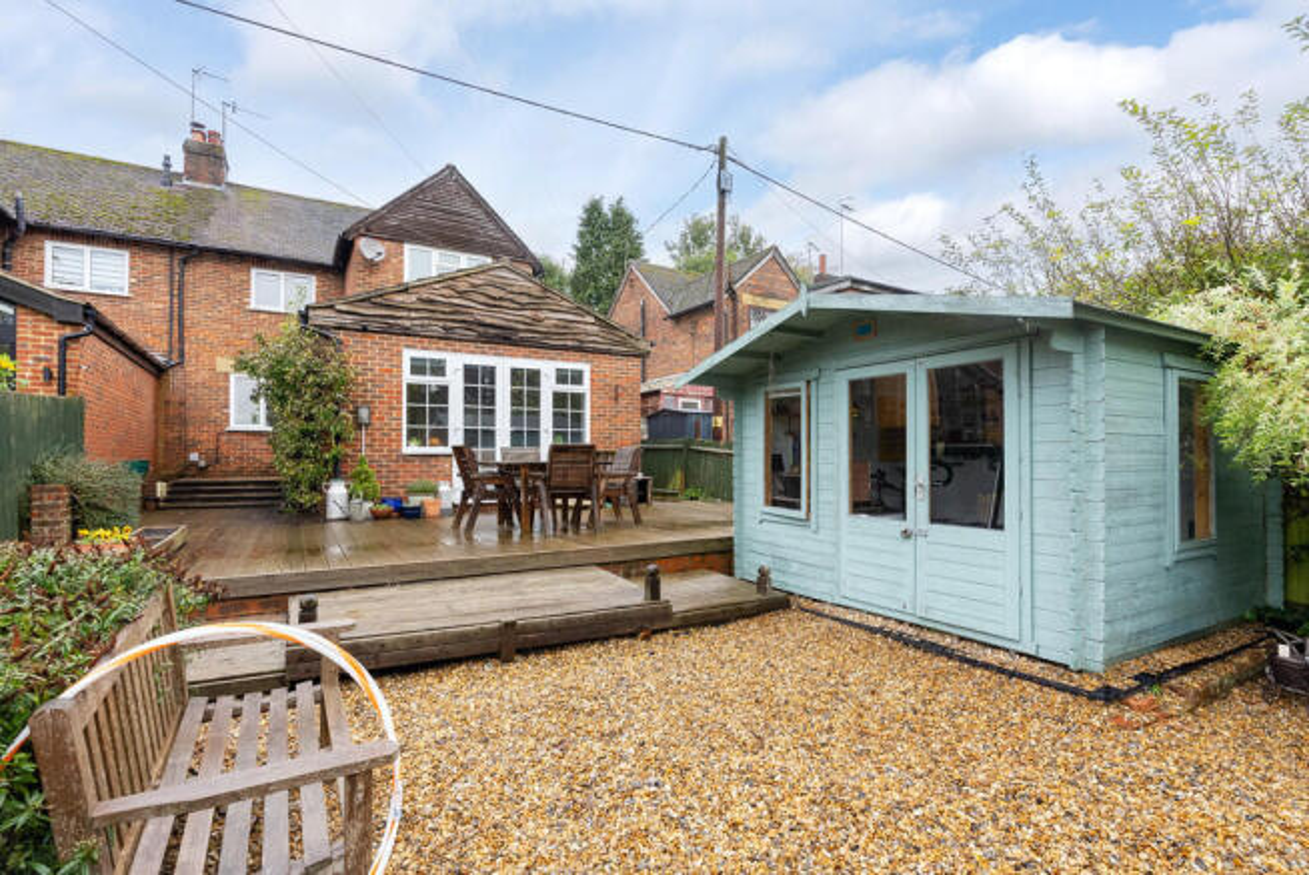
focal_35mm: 16
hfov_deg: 94.9
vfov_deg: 72.1
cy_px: 438
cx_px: 654
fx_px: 600
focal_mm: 16.5
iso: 800
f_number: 7.1
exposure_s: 1/250
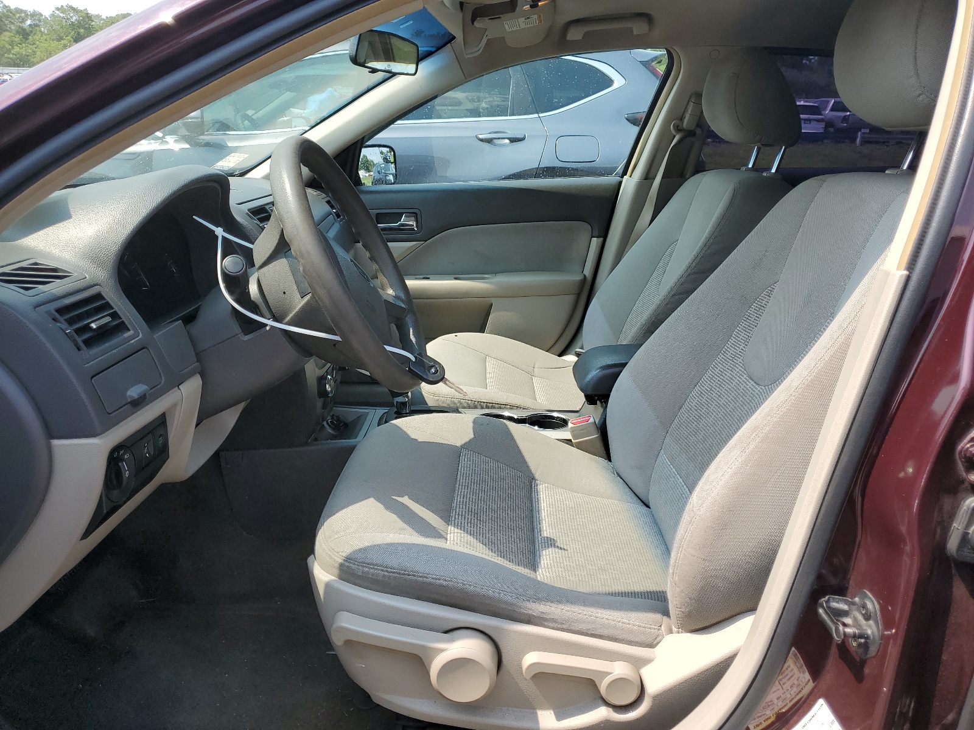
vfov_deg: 53.1
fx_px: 732
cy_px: 365
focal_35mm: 26
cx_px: 487
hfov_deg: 67.3
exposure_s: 1/1250
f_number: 1.5
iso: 50
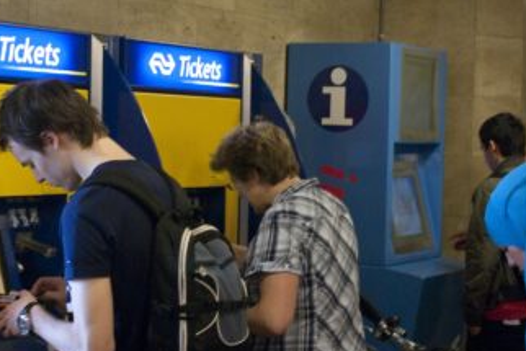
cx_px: 203
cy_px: 167
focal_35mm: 98
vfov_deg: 14.0
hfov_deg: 20.8
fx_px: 1431
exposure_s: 1/25
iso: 400
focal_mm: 35
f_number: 5.6
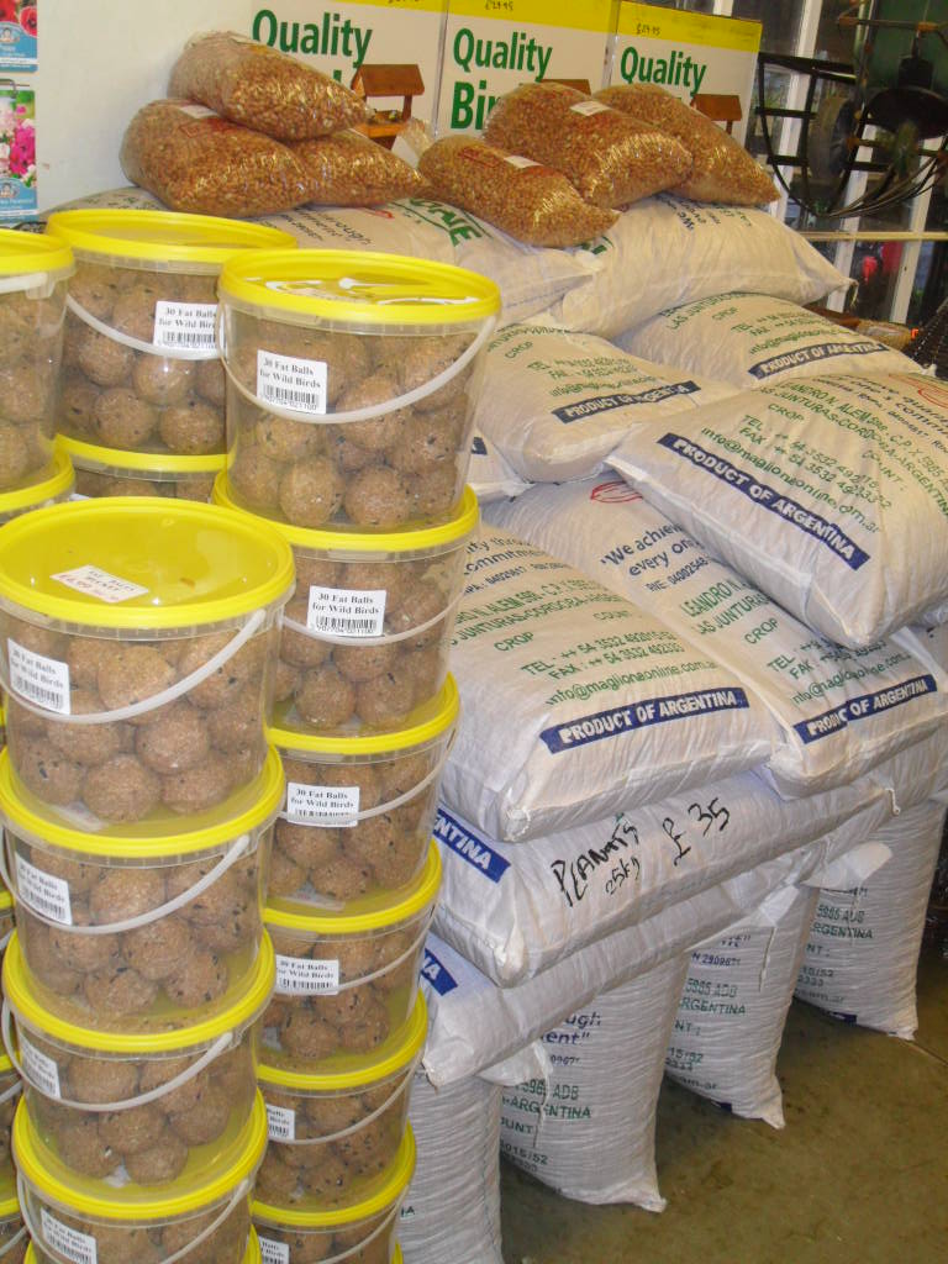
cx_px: 474
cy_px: 632
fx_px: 1461
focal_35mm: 40
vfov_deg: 46.8
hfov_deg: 36.0
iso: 200
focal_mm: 7
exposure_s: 1/45
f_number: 3
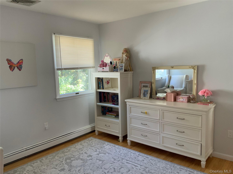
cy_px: 87
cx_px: 116
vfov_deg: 48.2
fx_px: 195
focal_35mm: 29
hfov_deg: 61.7
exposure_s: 1/83
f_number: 1.8
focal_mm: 3
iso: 64
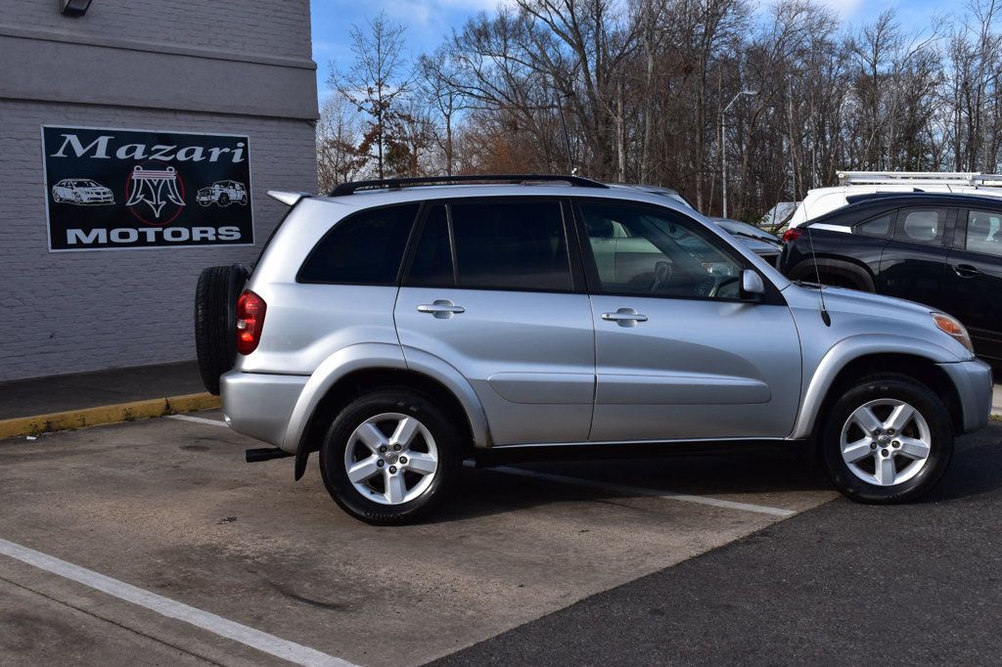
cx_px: 501
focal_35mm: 42
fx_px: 1169
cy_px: 334
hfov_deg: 46.4
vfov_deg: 31.9
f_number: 11
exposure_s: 1/500
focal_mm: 28
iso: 320
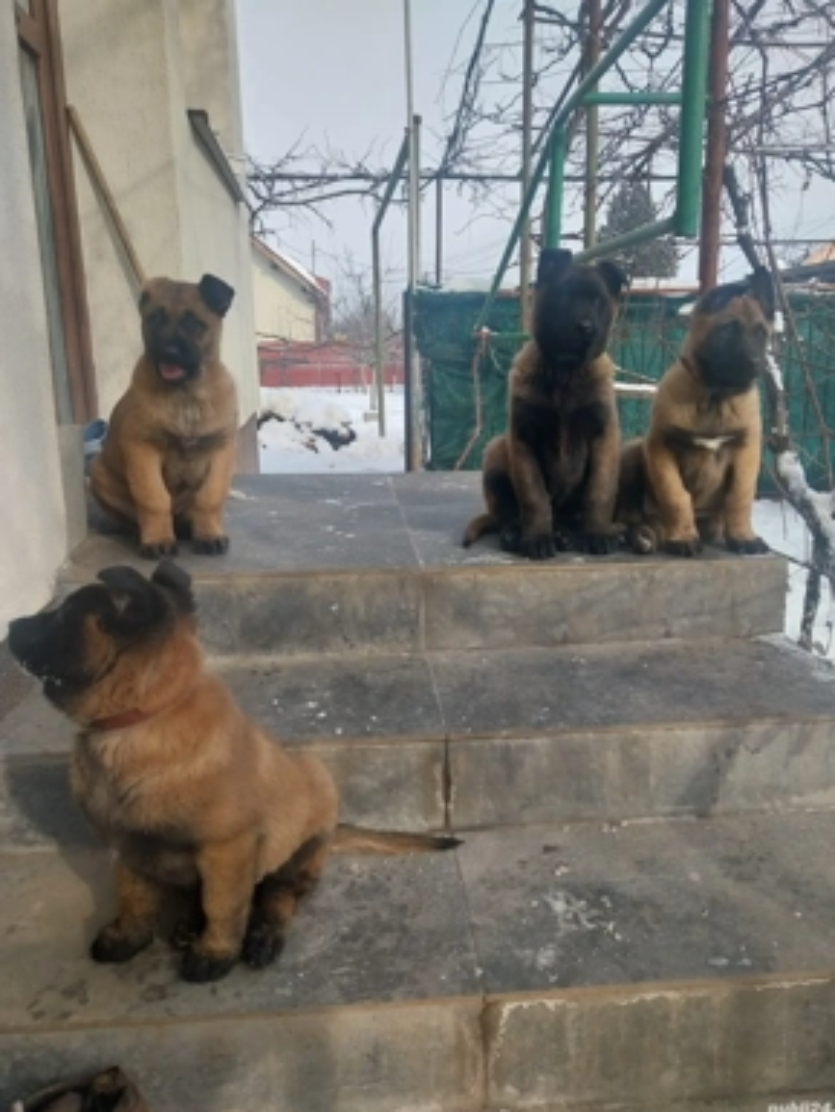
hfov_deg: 51.4
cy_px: 543
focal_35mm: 27
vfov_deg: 65.3
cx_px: 425
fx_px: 868
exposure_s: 1/424
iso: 25
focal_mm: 4
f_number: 1.8
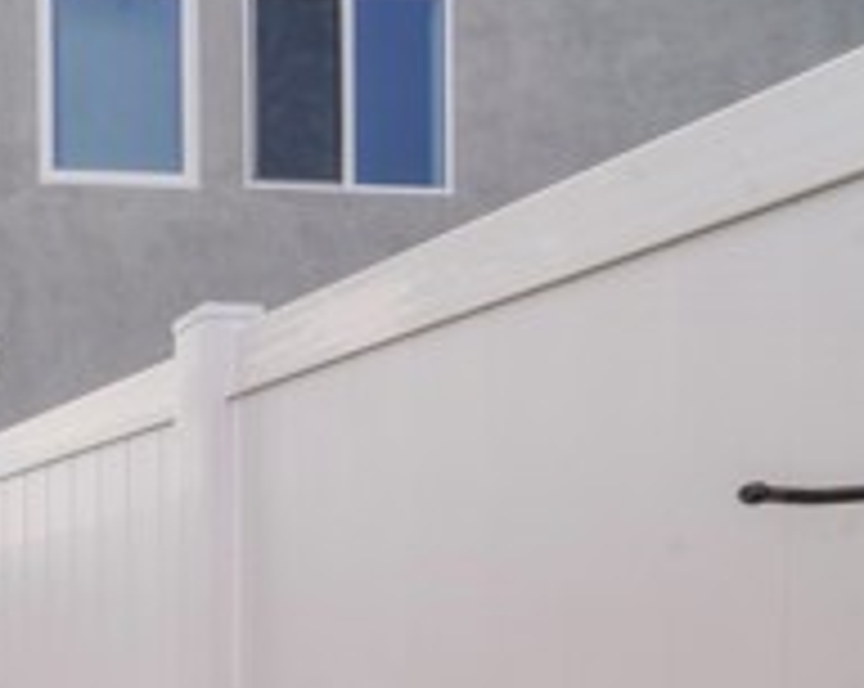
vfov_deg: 28.6
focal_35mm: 47
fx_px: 1200
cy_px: 785
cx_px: -459
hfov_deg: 26.9
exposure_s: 1/25
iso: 400
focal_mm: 10
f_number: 18
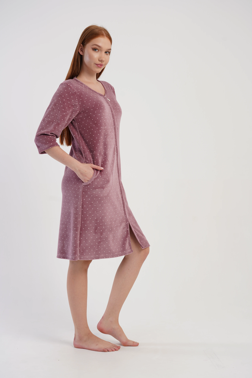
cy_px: 189
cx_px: 126
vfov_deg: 32.9
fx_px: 640
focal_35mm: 61
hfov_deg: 22.3
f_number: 6.3
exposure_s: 1/125
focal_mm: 61
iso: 100
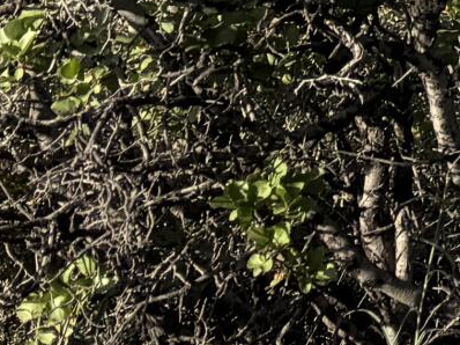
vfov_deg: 7.1
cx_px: 1277
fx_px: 2404
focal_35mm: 181
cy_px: -790
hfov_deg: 9.2
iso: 80
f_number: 1.78
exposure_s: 1/2604
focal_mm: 6.76
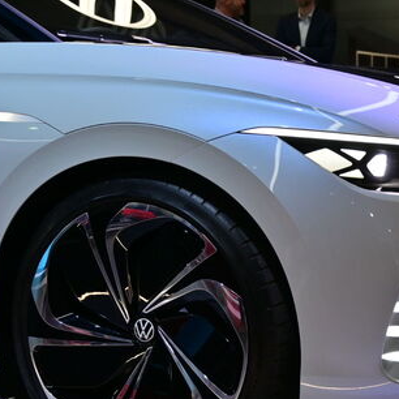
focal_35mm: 80
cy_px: 244
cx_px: 344
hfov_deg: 21.2
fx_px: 1049
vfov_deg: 21.5
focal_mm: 31.5
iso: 640
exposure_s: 1/320
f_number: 5
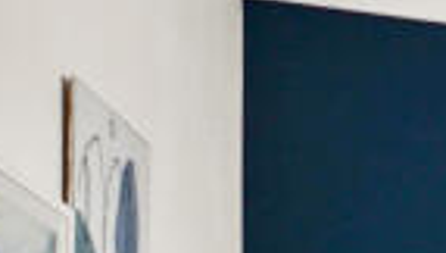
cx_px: 1375
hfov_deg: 11.0
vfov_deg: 9.4
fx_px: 1327
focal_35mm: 112
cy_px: 650
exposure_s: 1/40
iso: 100
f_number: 4.5
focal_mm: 10
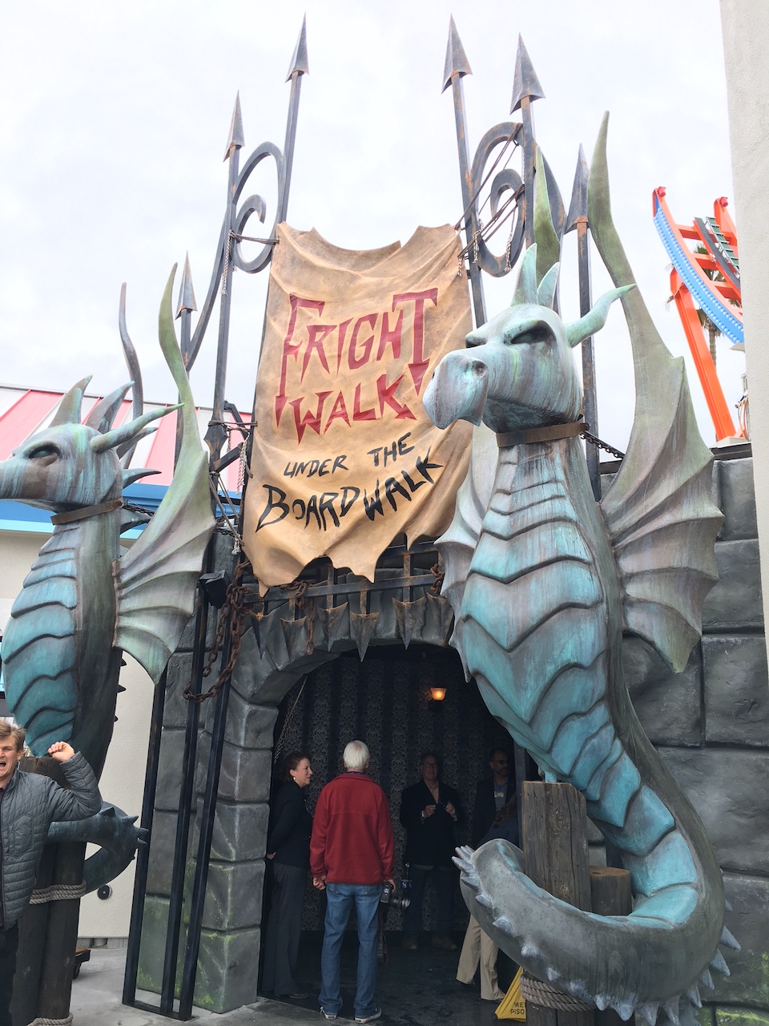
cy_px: 513
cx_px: 384
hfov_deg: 48.2
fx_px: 859
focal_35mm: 29
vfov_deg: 61.7
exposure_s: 1/447
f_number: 2.2
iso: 25
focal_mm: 4.15
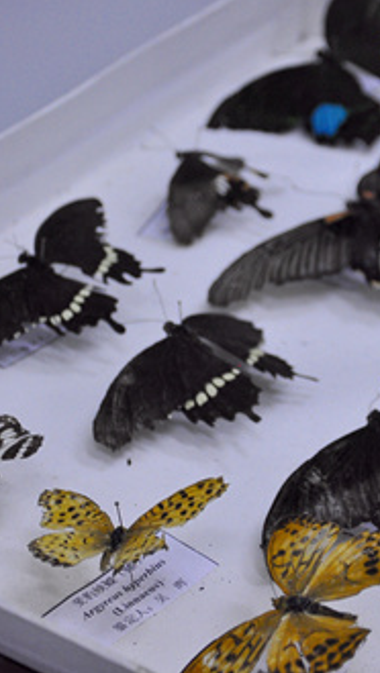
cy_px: 338
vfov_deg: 21.3
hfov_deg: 12.1
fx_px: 1789
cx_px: 262
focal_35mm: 100
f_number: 4.8
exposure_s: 1/30
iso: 720
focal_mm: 42
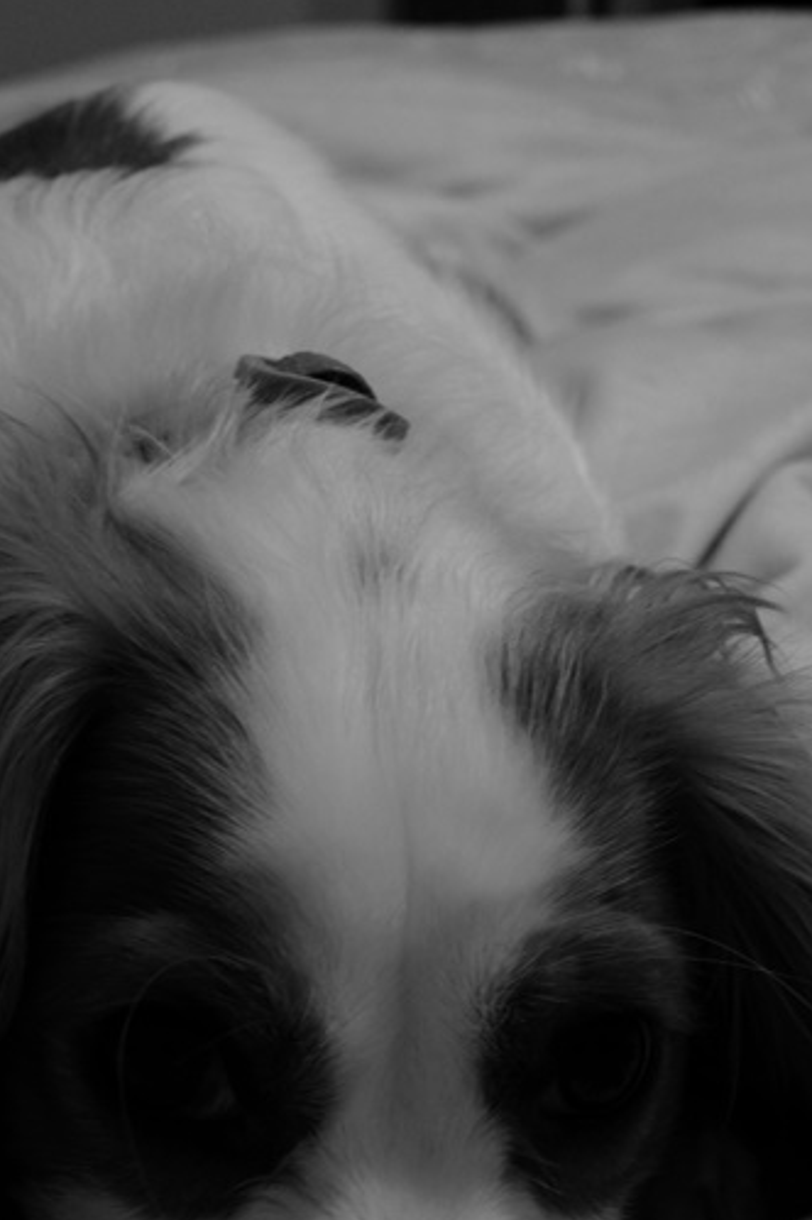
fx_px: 2507
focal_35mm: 74
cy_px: 792
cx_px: 413
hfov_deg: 18.4
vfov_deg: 27.2
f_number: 6.4
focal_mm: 27
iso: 800
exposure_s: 1/13
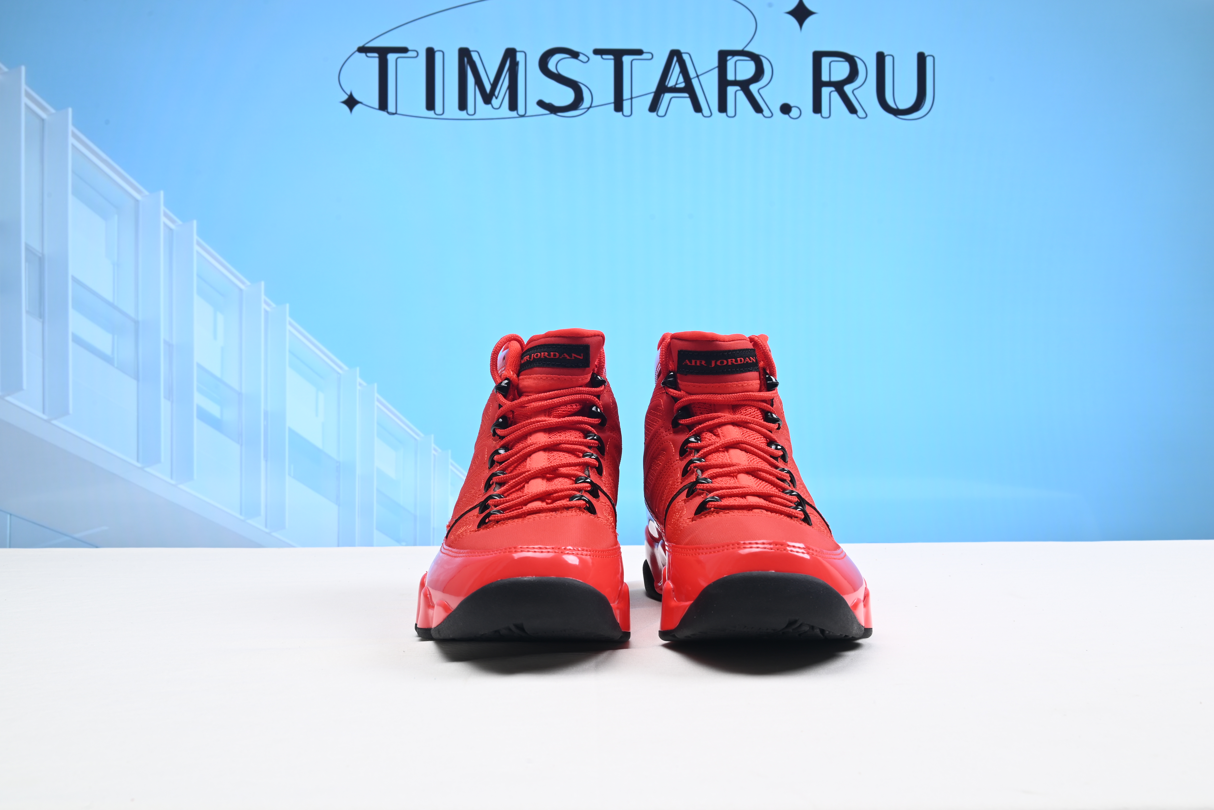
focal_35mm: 37
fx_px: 1248
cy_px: 405
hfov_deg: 51.9
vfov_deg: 36.0
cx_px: 607
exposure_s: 1/2
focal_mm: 37
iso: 100
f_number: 16
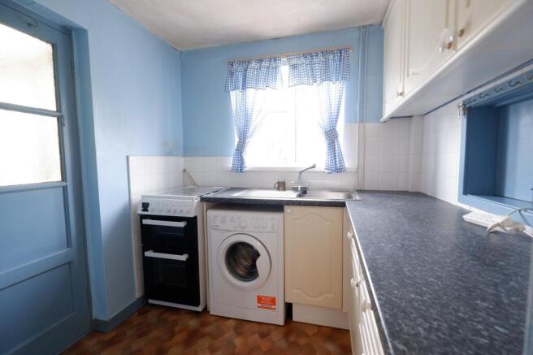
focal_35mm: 15
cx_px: 266
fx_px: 222
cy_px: 178
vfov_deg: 77.3
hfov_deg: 100.4
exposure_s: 1/20
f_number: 4
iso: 200
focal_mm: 10
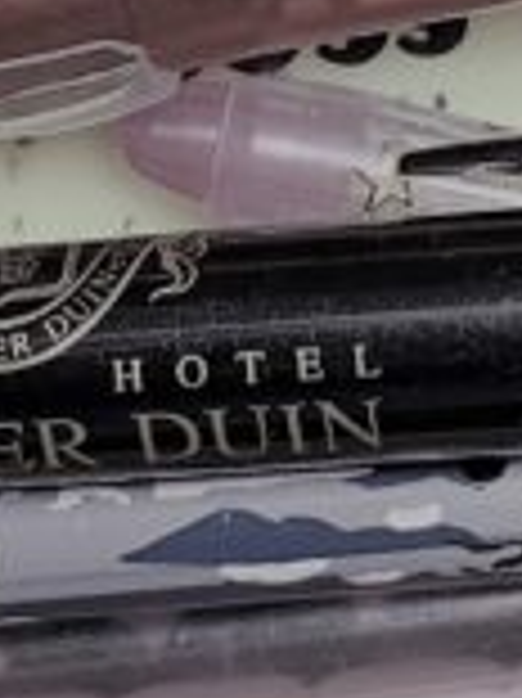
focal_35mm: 172
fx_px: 3463
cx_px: 454
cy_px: -171
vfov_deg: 11.3
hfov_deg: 8.6
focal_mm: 4.25
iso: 100
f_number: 1.8
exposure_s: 1/72
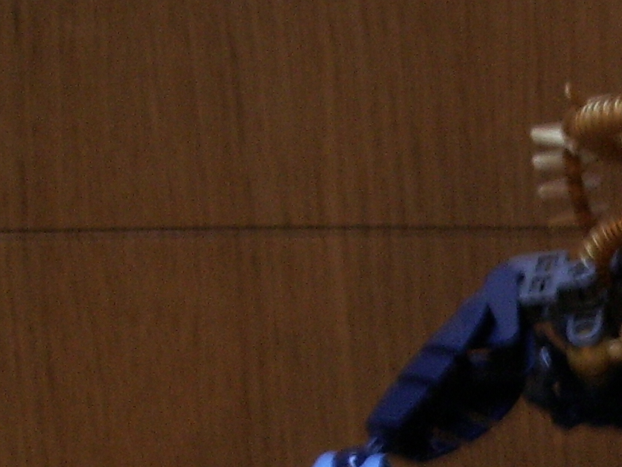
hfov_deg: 17.5
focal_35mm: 109
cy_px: 531
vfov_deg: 13.3
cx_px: 676
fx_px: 1959
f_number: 2.6
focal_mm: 5.8
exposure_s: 1/15
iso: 200
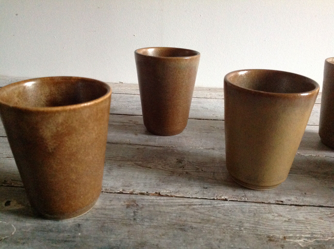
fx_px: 337
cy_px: 124
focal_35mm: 35
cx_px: 167
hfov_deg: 52.7
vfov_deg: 40.6
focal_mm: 4.28
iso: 500
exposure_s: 1/15
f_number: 2.4
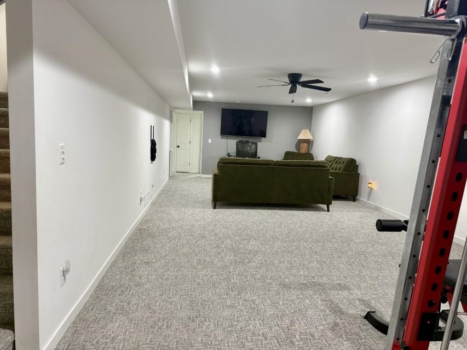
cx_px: 234
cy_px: 175
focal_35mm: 24
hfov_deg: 71.6
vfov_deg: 56.8
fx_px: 324
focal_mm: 6.76
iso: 250
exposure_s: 1/60
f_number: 1.78
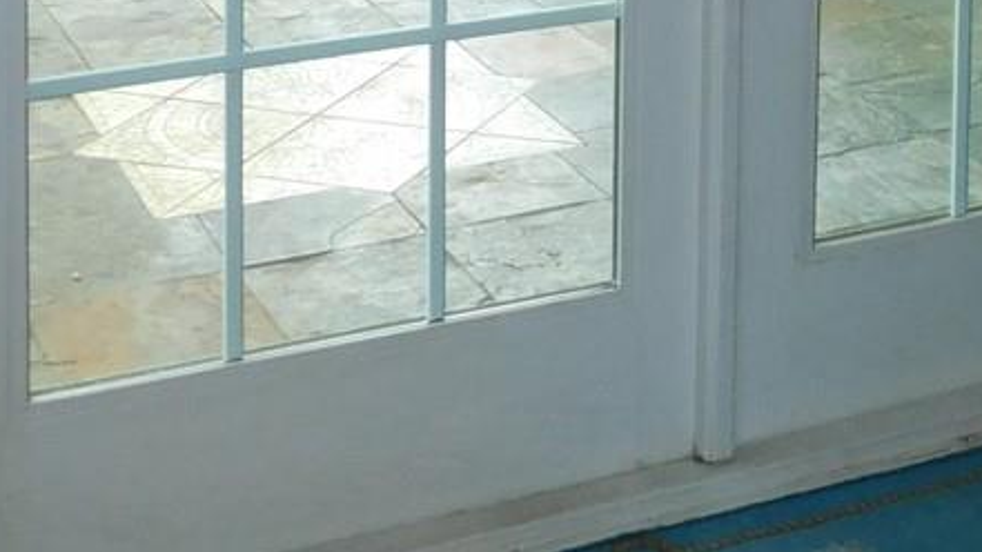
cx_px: 862
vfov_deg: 11.7
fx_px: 2369
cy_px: -601
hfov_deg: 22.9
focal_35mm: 91
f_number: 3
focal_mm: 4
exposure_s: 1/50
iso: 125
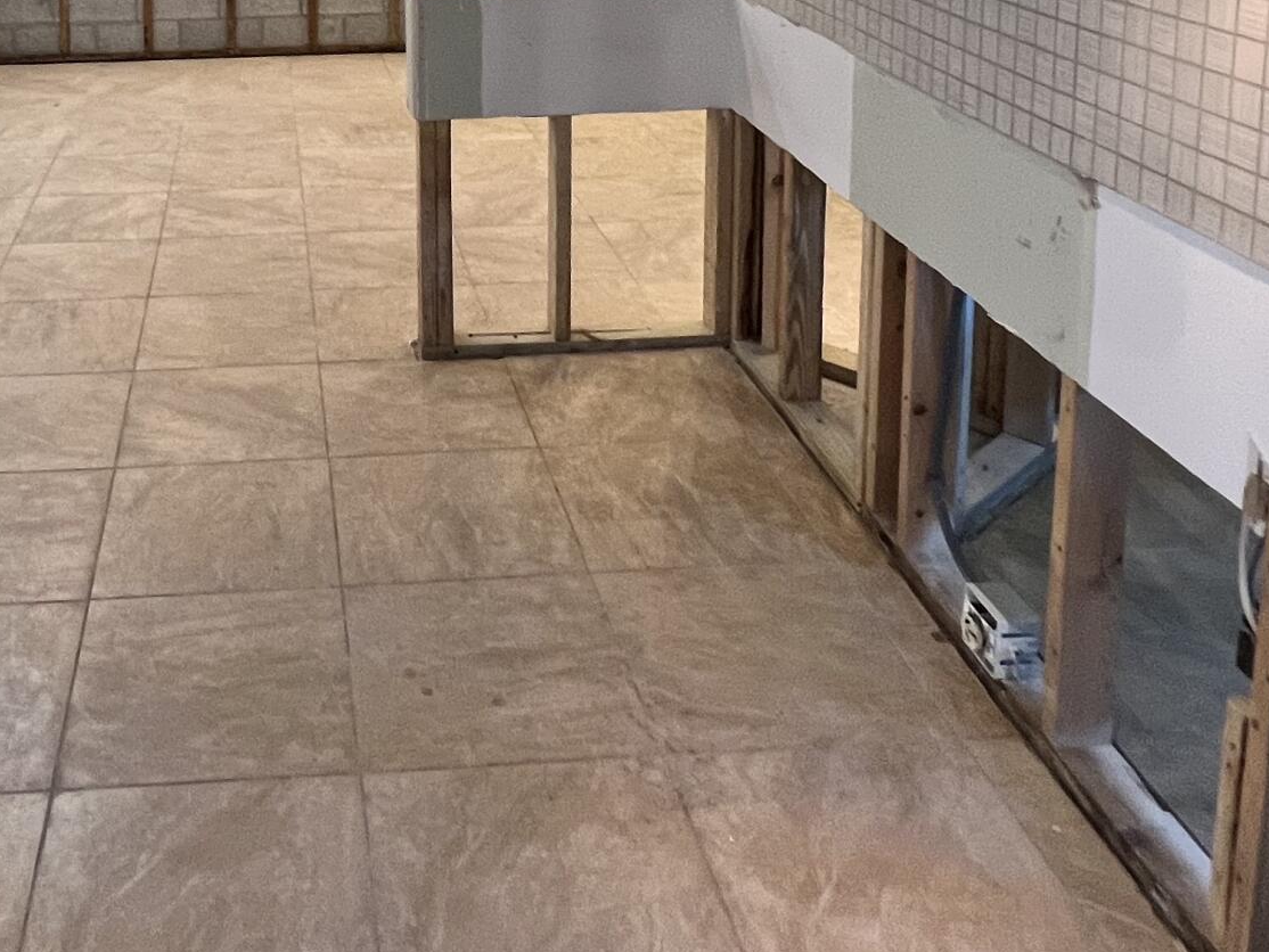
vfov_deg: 35.3
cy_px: -75
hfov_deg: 50.6
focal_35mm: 35
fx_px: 1283
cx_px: 329
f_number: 1.8
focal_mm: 1.57
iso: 250
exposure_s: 1/60
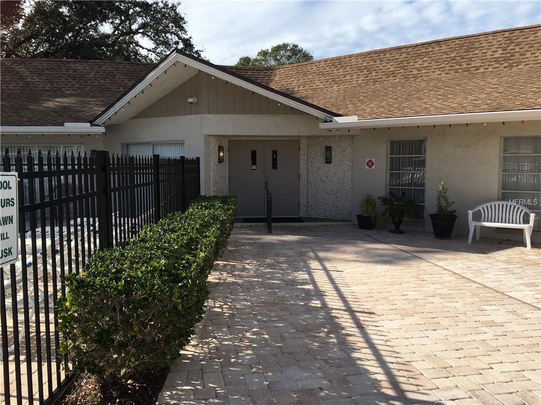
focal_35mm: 29
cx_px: 270
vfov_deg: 48.2
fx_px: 453
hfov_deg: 61.7
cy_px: 202
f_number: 2.2
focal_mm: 4.15
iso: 25
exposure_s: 1/1972
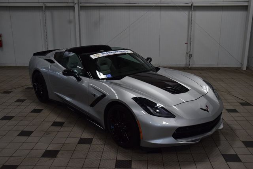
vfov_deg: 35.5
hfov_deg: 51.3
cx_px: 126
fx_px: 264
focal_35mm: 38
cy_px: 84
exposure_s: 1/60
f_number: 8
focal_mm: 25
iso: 800
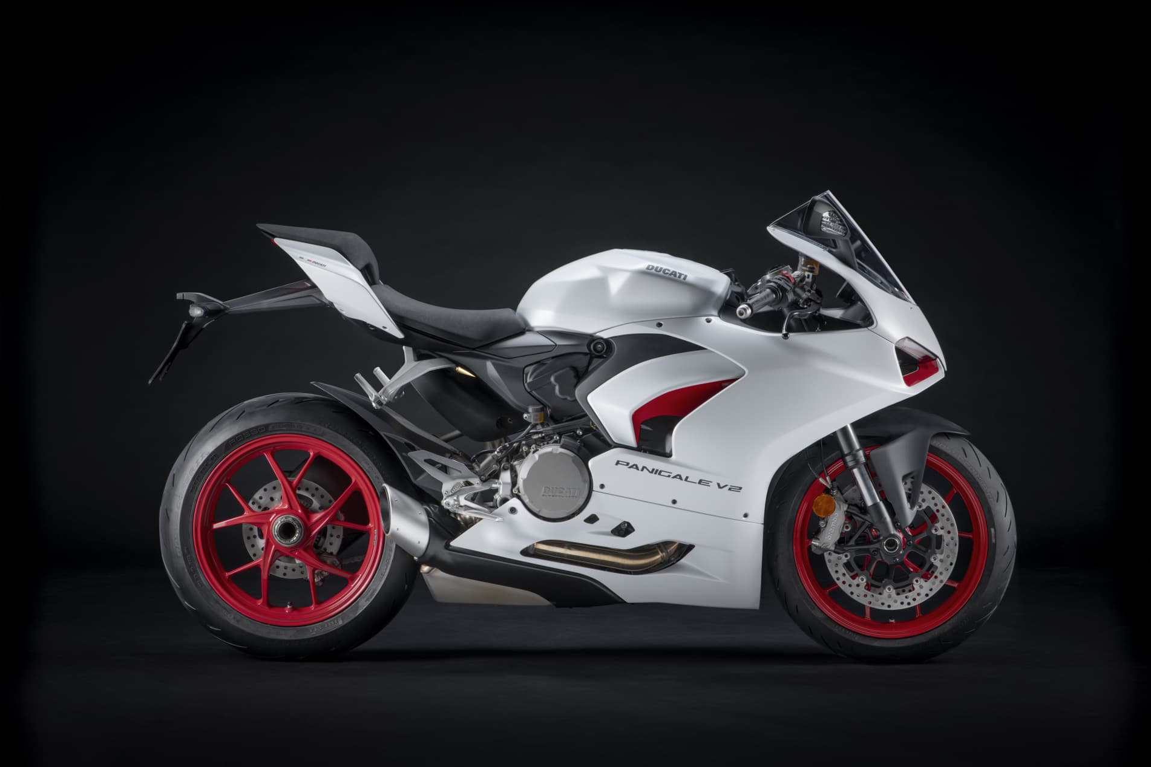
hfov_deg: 19.3
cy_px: 384
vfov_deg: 12.9
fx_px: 3389
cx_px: 571
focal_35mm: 106
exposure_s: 1/160
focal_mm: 105
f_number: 11
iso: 100
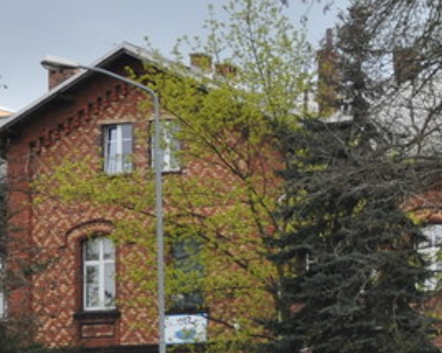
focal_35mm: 189
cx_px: 531
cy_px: 338
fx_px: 2471
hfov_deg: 10.1
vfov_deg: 8.1
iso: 800
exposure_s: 1/800
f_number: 5.3
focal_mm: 40
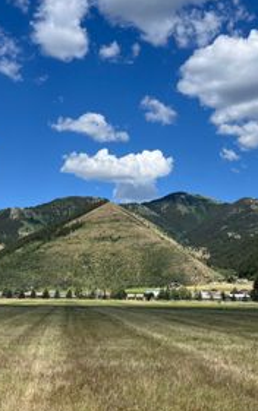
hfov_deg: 26.4
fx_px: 550
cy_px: 260
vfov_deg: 40.7
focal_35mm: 49
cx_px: 113
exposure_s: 1/4484
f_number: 1.6
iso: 50
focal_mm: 5.1
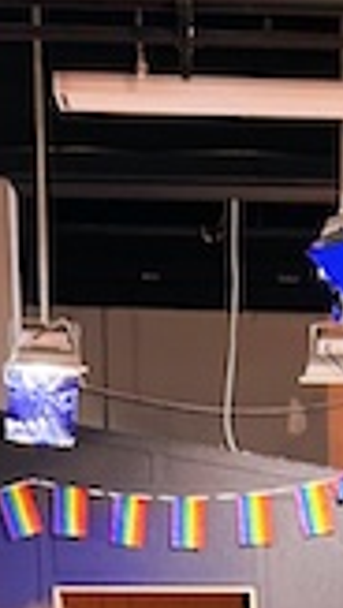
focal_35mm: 139
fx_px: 2242
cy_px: 1153
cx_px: 451
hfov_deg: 8.6
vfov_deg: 13.6
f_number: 1.5
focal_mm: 5.7
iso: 125
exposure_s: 1/50
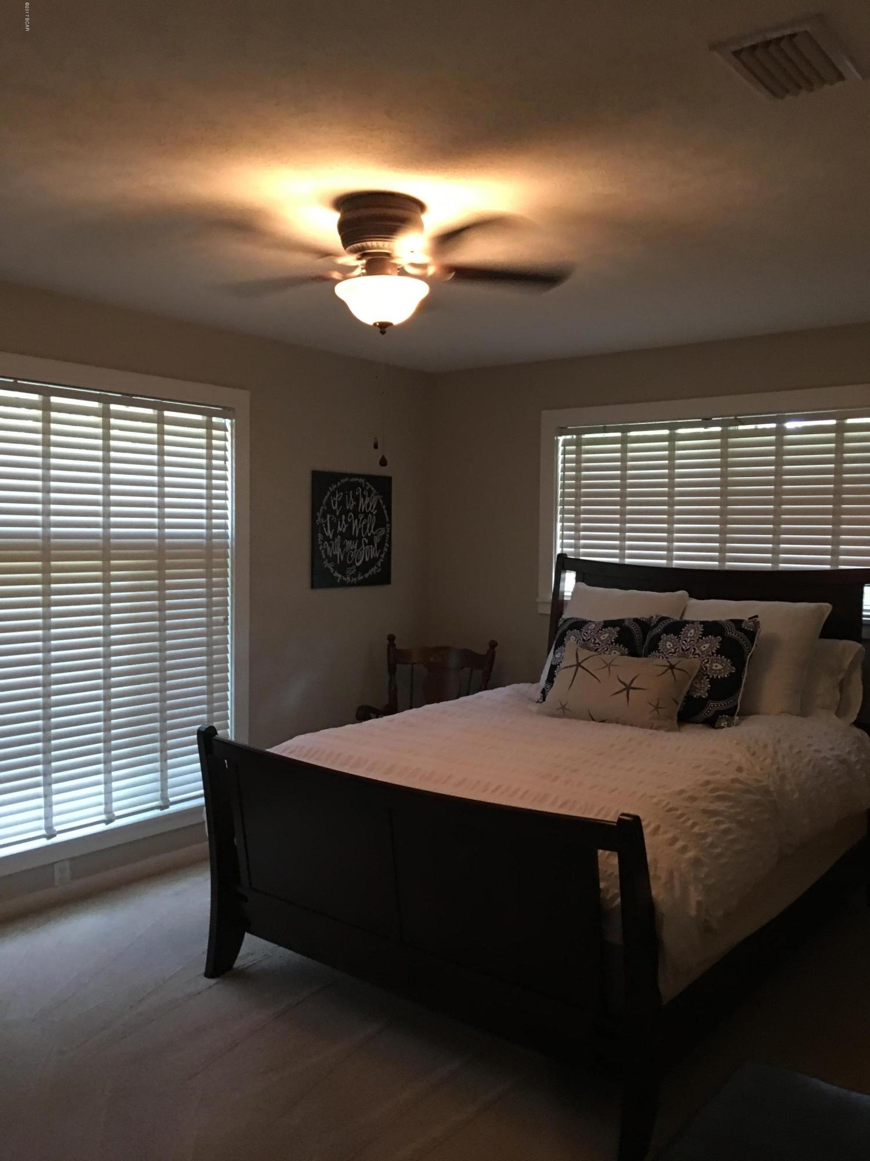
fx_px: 972
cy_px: 580
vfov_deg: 61.7
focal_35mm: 29
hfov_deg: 48.2
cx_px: 435
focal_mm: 4.15
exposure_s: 1/15
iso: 100
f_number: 2.2
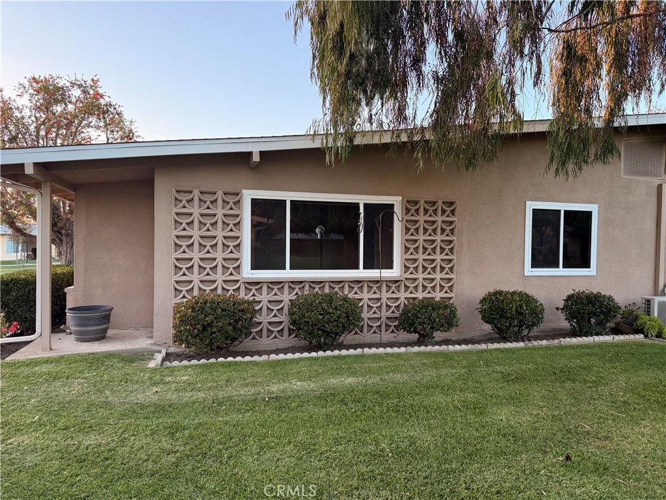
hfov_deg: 71.6
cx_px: 333
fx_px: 462
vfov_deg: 56.8
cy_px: 250
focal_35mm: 24
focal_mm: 6.76
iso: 125
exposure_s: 1/234
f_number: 1.78
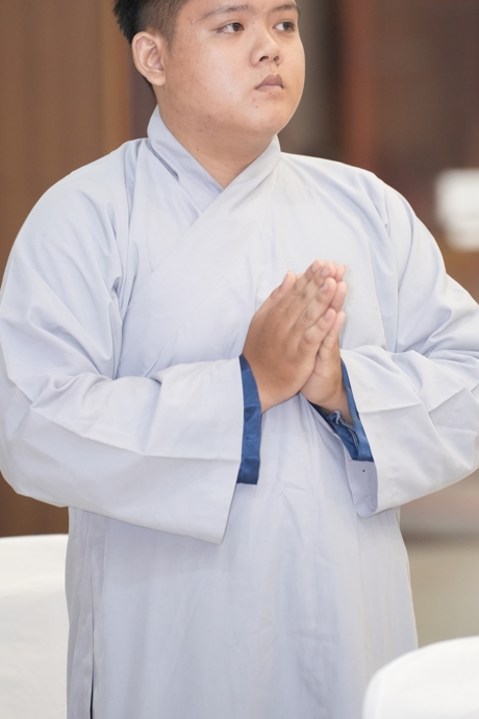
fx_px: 4231
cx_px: 232
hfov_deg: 6.5
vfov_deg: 9.7
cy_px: 265
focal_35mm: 212
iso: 4000
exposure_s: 1/200
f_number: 2.8
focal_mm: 150
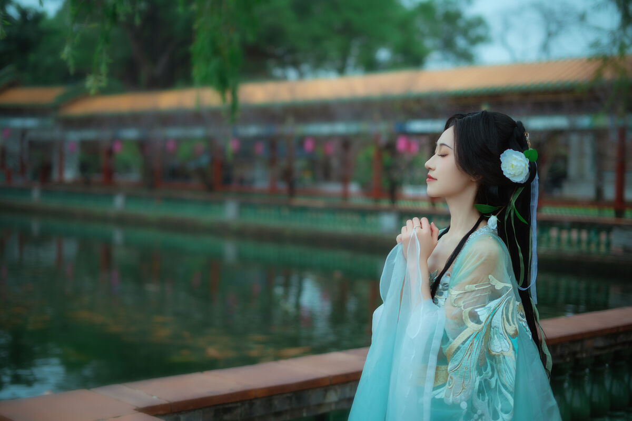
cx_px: 316
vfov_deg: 27.0
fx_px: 878
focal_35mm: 50
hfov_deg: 39.6
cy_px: 210
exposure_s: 1/320
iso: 500
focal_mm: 50
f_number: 2
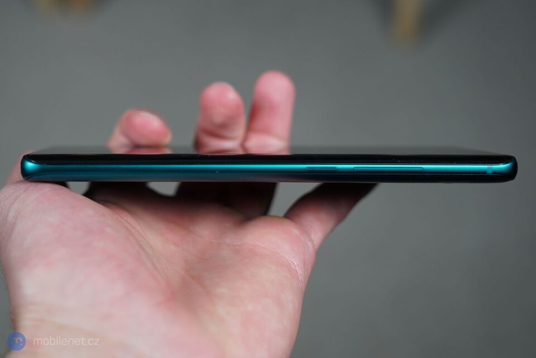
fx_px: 655
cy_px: 179
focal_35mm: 44
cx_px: 268
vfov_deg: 30.5
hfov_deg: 44.5
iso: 640
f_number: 4
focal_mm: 44
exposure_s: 1/160
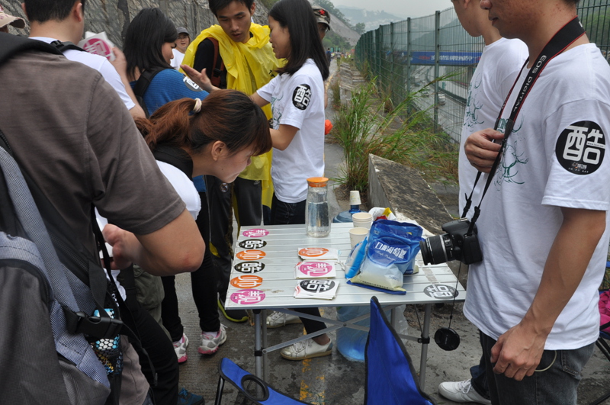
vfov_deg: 39.9
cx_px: 305
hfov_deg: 57.3
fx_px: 558
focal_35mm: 33
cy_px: 202
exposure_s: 1/160
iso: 250
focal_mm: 22
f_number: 10
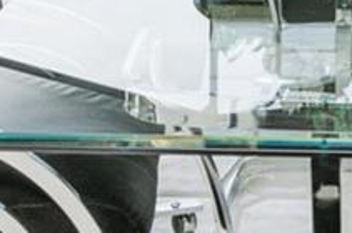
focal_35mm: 114
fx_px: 1113
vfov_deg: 10.3
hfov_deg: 17.7
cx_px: 315
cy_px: -331
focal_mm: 15
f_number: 9
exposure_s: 1/160
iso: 320
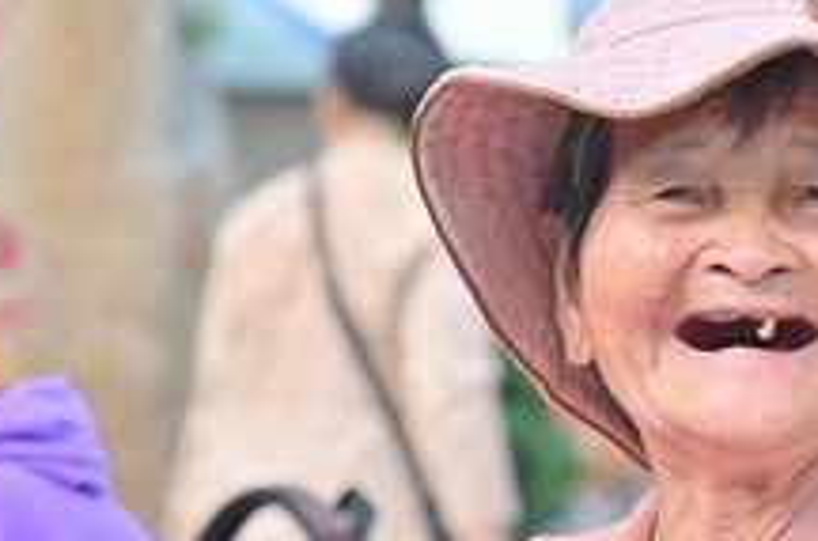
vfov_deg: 6.5
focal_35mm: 211
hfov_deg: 9.8
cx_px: 568
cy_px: 541
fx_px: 4784
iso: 200
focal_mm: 70
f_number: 3.5
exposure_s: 1/250
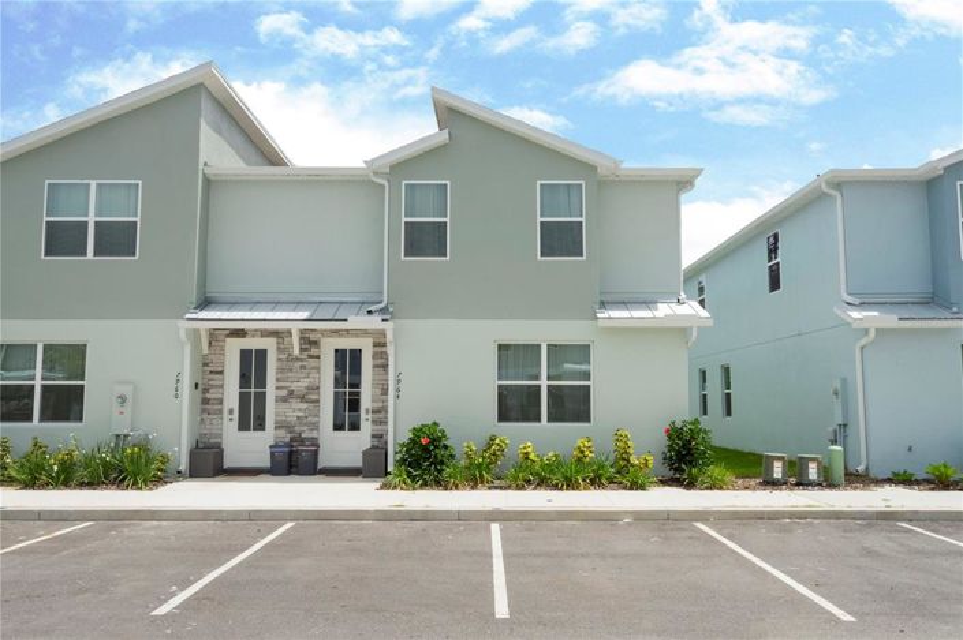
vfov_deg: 42.3
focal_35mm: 31
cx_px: 482
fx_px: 829
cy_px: 320
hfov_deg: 60.3
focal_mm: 31
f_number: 22
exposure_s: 1/200
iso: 1000
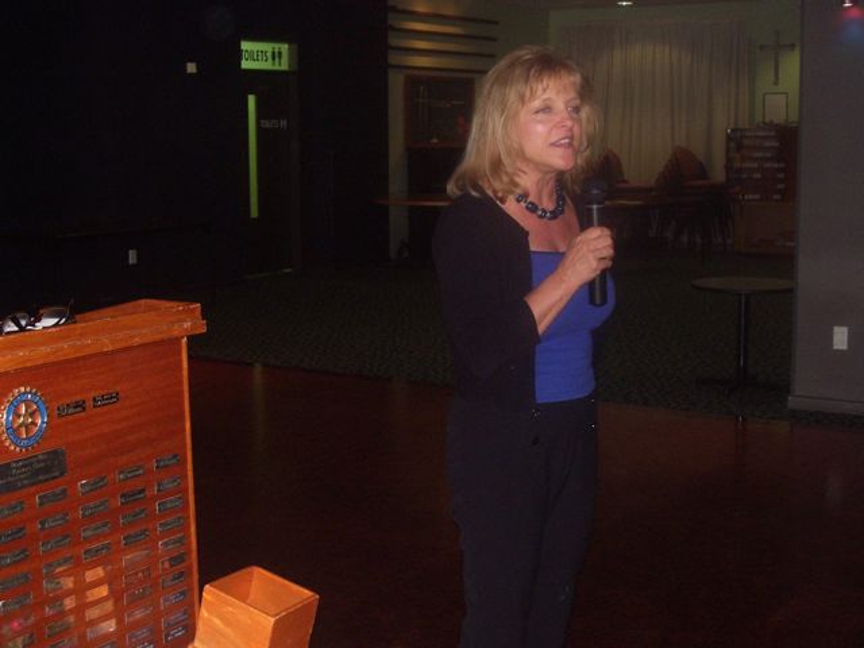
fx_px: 1398
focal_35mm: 56
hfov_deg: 34.3
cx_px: 432
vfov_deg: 26.1
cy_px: 324
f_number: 3.4
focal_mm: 9.4
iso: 200
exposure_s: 1/60
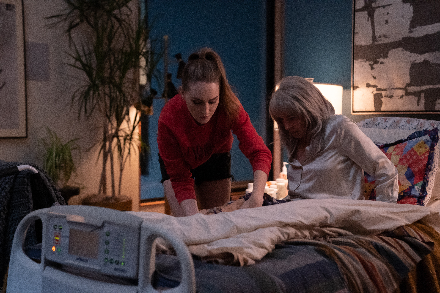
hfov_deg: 35.6
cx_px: 220
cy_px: 146
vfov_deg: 24.2
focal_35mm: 56
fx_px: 684
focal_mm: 56
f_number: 2.8
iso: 8000
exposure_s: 1/80
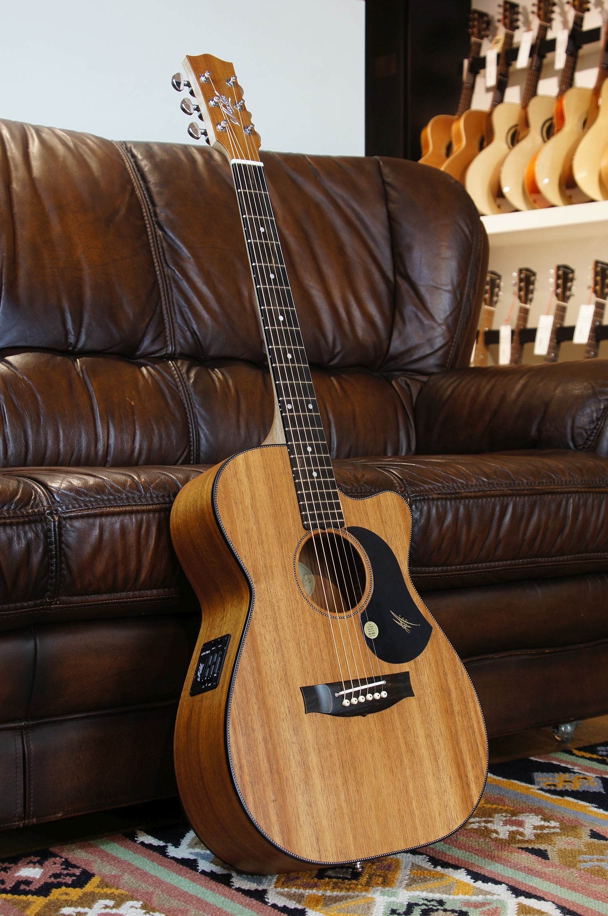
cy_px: 458
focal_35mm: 52
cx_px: 304
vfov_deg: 37.9
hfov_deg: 25.7
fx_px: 1333
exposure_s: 1/8
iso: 100
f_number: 7.1
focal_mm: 35
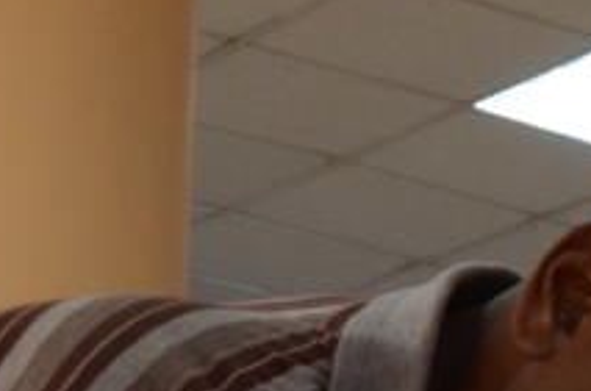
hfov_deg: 10.8
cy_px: 685
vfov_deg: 7.7
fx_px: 2834
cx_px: 1204
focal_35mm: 173
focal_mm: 24
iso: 1600
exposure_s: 1/50
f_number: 6.3
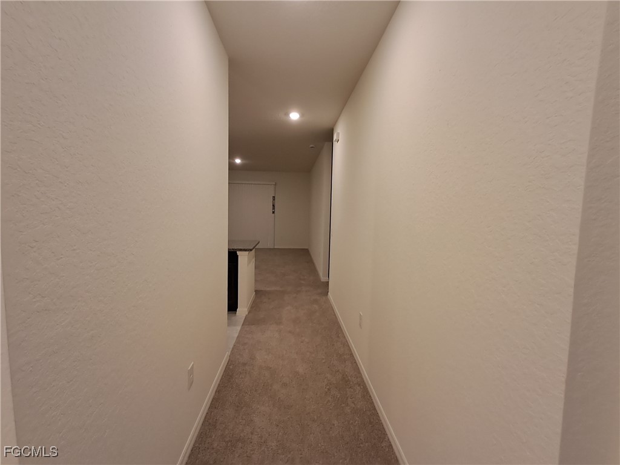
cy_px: 232
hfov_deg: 94.5
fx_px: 287
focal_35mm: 16
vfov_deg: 78.1
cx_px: 310
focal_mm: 1.64
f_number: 2.2
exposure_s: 1/40
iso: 125
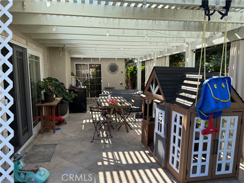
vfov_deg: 56.8
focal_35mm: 24
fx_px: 169
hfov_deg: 71.6
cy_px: 92
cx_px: 122
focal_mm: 6.76
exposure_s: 1/1192
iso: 80
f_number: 1.78
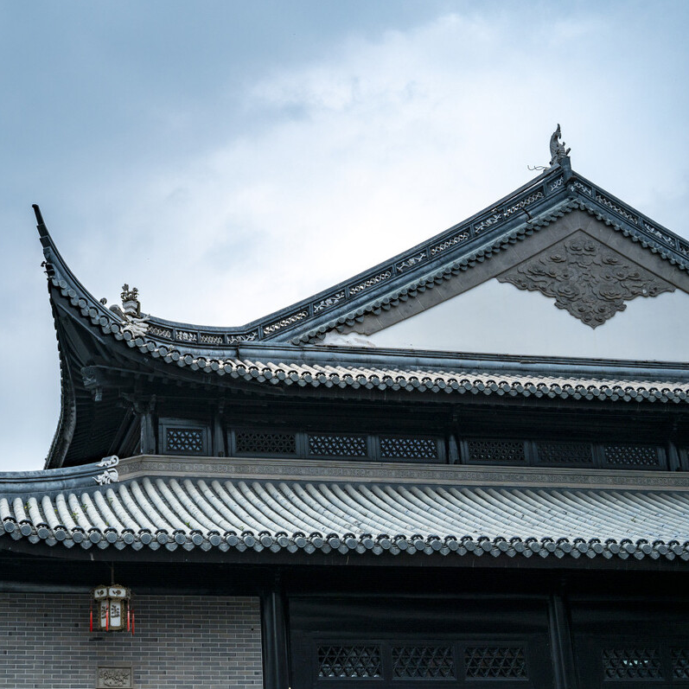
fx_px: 1239
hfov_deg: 30.6
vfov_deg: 31.1
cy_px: 344
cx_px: 185
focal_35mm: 55
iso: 100
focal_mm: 43
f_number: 4
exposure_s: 1/6400
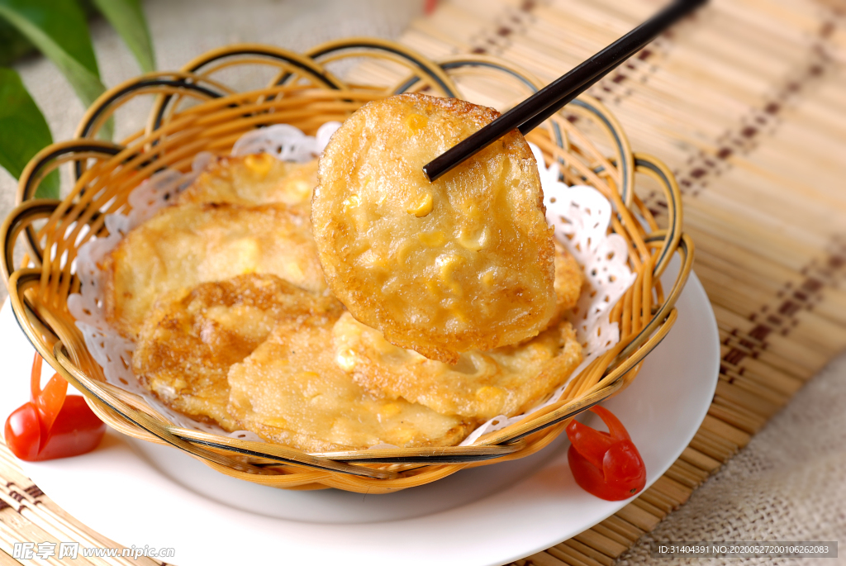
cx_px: 423
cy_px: 283
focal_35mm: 90
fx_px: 2117
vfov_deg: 15.2
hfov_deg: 22.6
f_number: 8
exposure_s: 1/160
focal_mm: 60
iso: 100
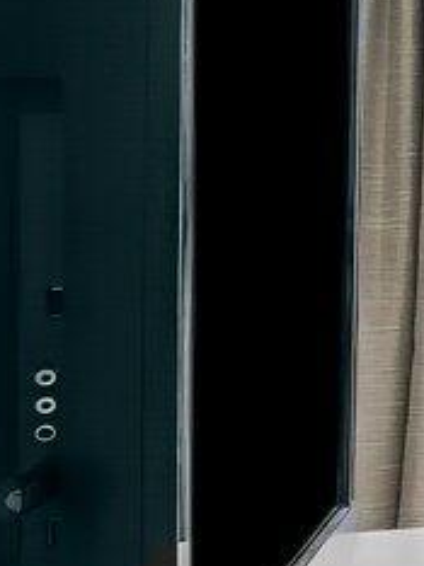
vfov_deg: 16.7
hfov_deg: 6.6
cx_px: 2062
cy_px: 204
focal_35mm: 118
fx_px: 1931
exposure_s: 1/13
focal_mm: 14
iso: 400
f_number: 8
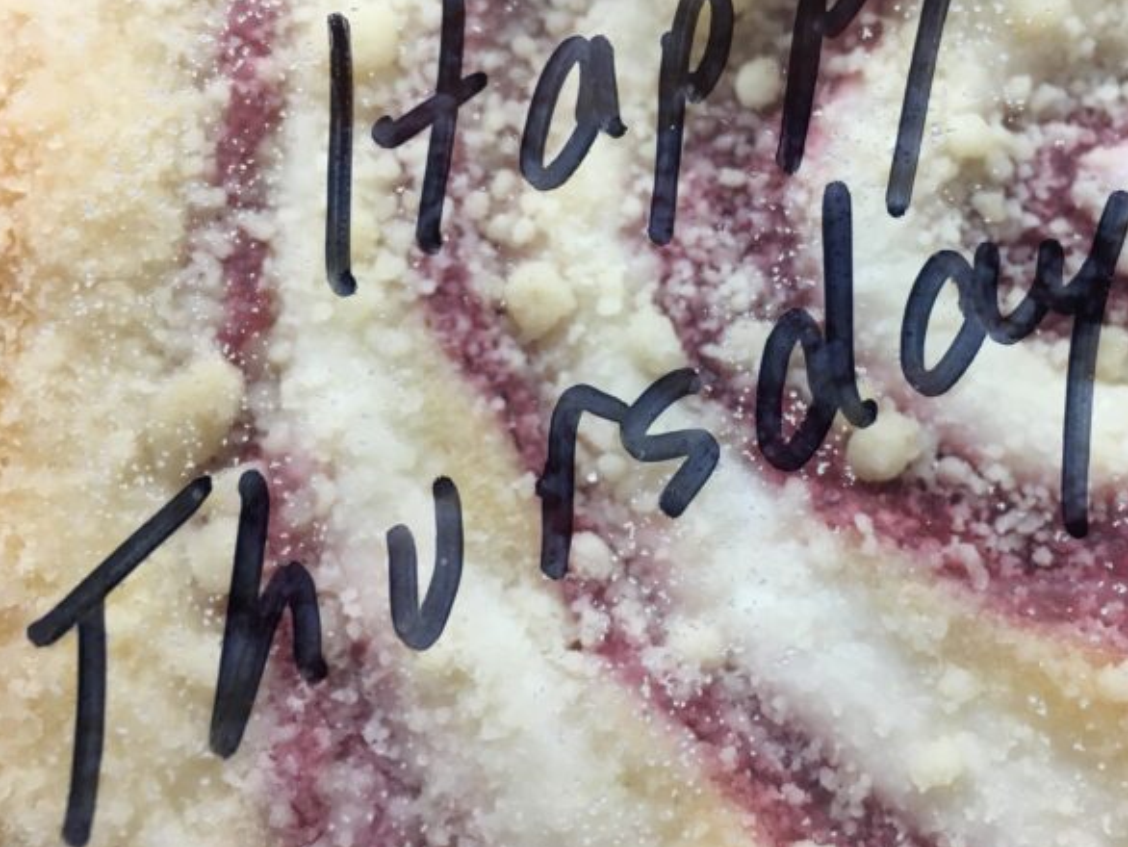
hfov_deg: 48.3
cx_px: 731
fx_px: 1239
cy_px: 320
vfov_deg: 37.5
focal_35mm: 38
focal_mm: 4.15
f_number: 2.2
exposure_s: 1/30
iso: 25
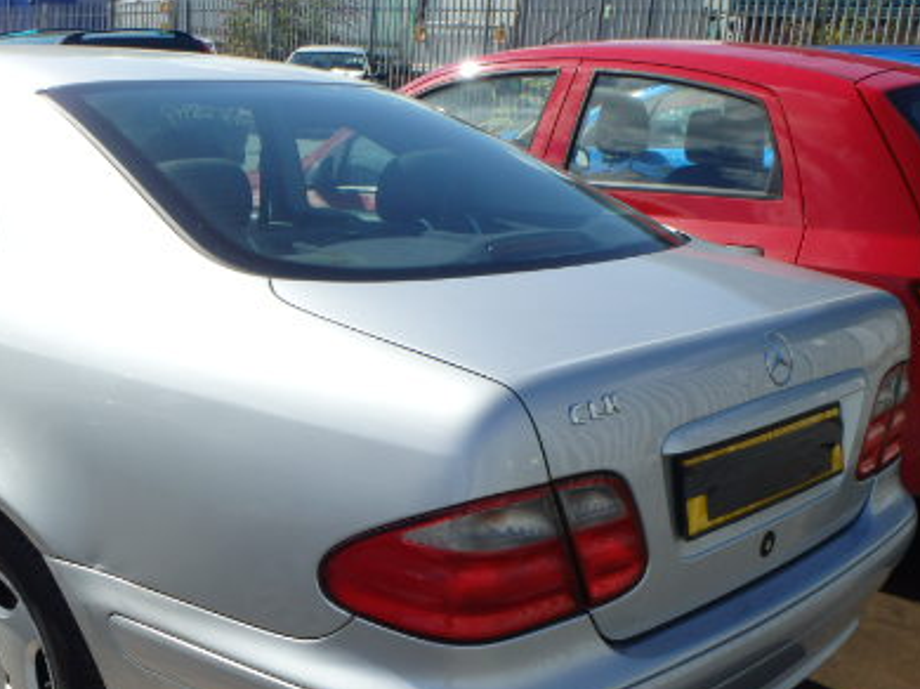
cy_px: 441
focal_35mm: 46
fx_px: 1222
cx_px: 217
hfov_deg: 40.0
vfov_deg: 31.3
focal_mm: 5
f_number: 11
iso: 125
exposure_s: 1/125
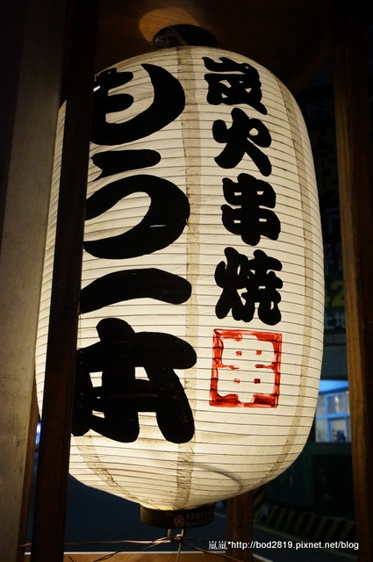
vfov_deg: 51.3
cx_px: 186
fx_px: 584
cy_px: 281
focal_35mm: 38
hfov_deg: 35.4
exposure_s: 1/125
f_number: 4.5
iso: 3200
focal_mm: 25
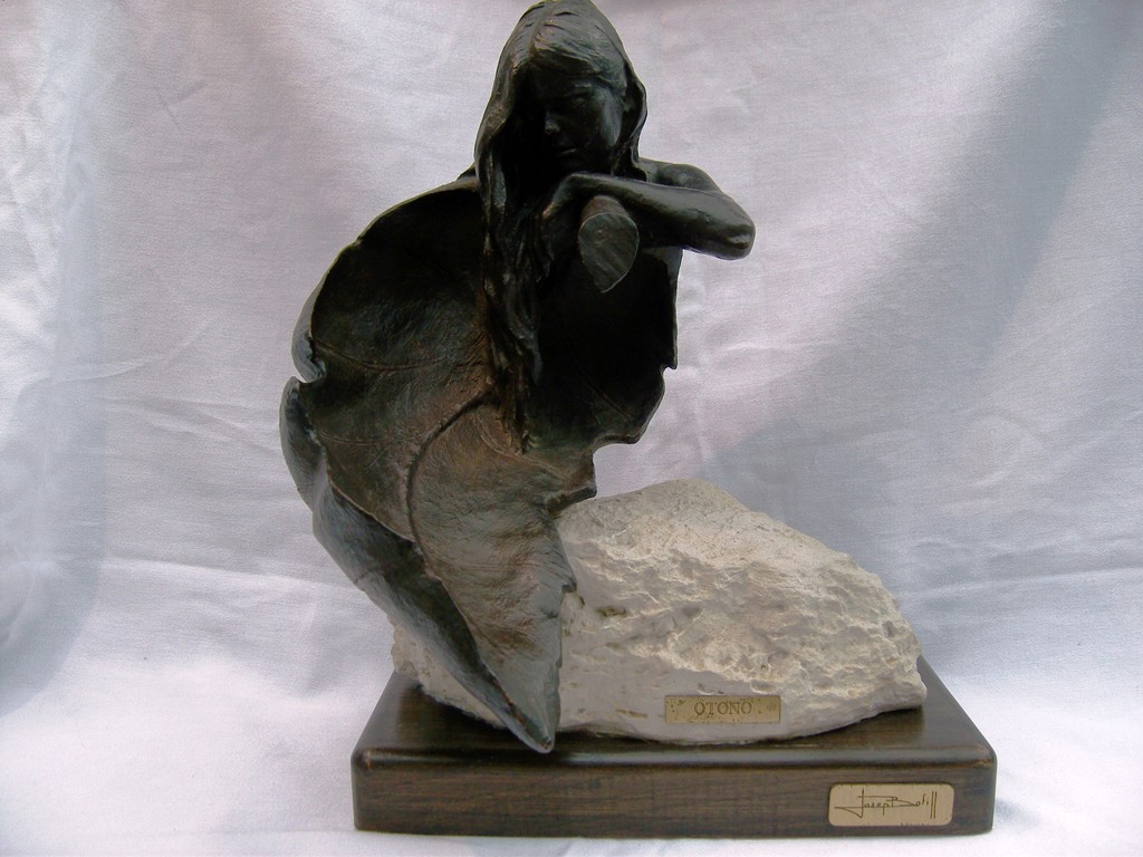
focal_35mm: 34
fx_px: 1123
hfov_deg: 54.0
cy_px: 428
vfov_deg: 41.8
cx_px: 572
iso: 100
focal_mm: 7.3
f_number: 2.8
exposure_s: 1/200
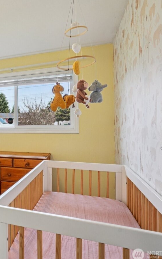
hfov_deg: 38.8
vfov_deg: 68.4
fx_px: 191
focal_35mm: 27
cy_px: 129
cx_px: -12
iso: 400
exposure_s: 1/45
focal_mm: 17
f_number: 8
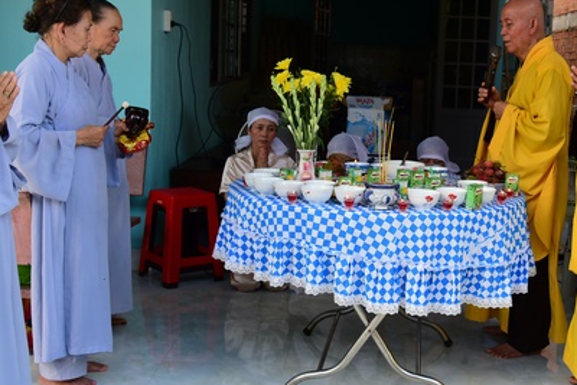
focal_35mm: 52
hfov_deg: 37.9
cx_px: 366
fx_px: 834
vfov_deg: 26.0
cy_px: 172
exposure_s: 1/400
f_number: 4
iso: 320
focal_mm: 32
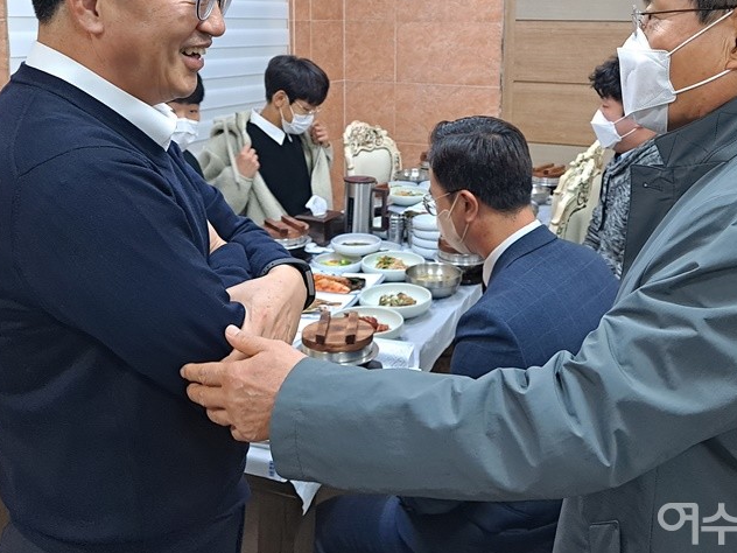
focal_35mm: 38
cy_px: 130
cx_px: 436
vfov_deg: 36.7
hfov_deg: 48.7
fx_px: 809
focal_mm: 5.23
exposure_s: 1/60
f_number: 1.8
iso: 200
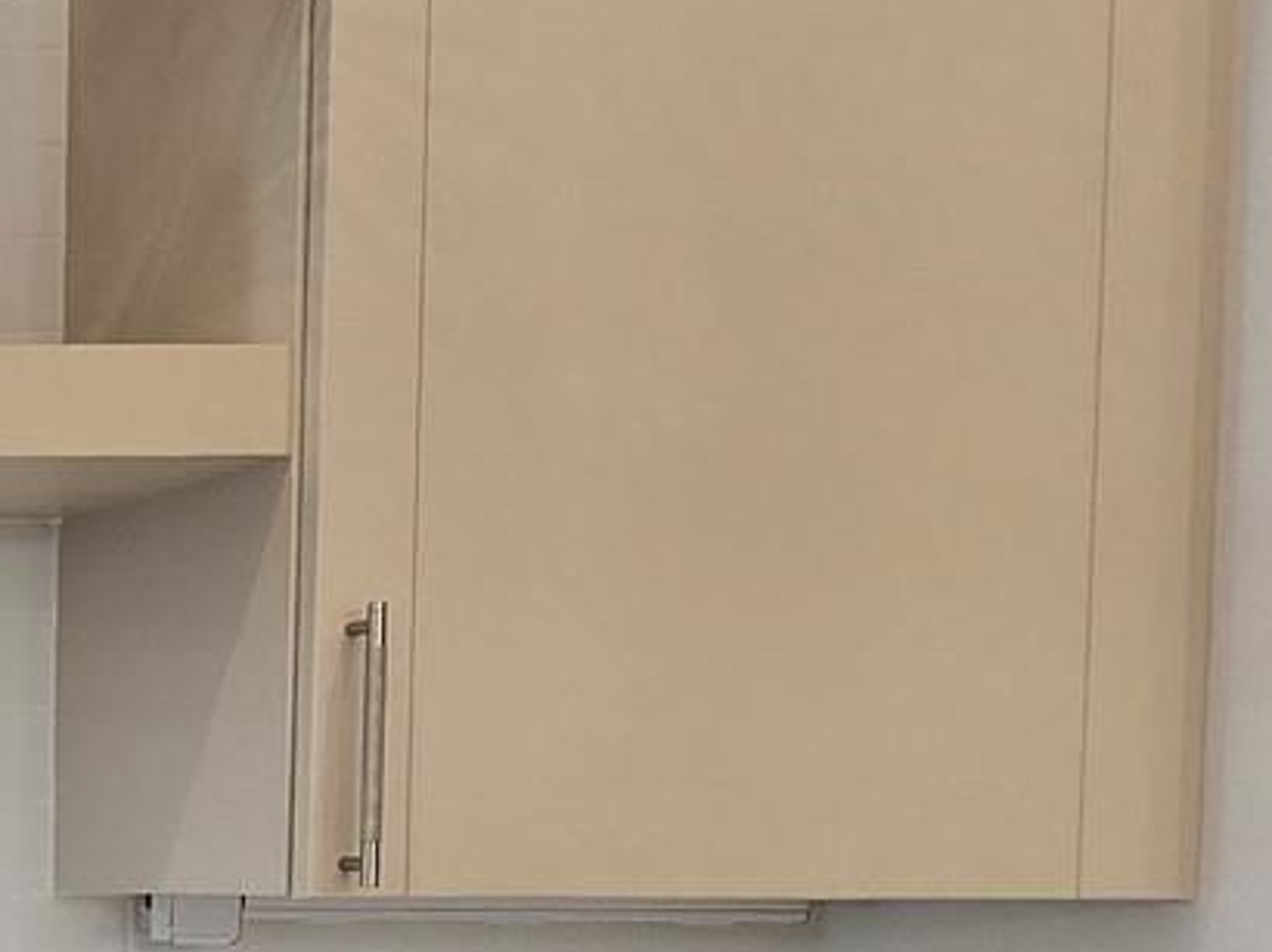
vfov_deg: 21.5
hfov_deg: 18.9
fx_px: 2387
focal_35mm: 65
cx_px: -1253
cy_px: 1023
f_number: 2.2
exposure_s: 1/60
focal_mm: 2.2
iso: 64
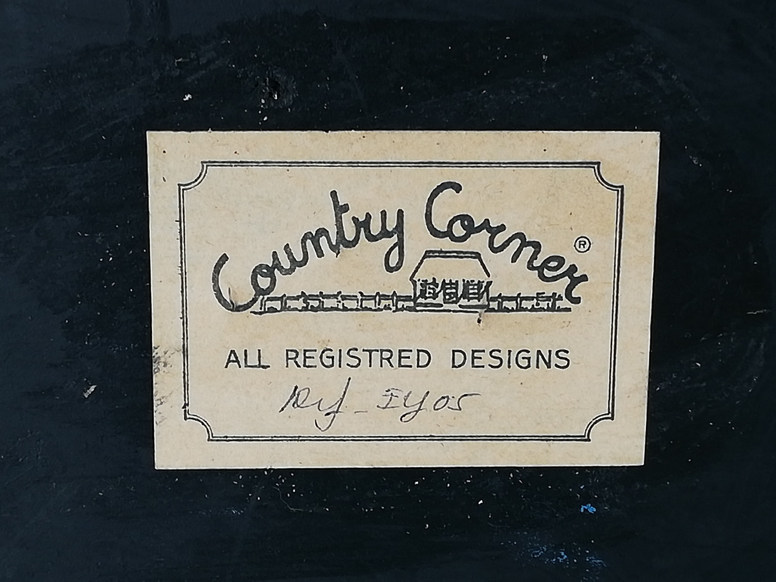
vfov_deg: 14.2
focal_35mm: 104
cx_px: 388
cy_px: 291
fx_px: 2331
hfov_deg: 18.9
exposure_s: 1/33.3
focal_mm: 3.81
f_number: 2.2
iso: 160
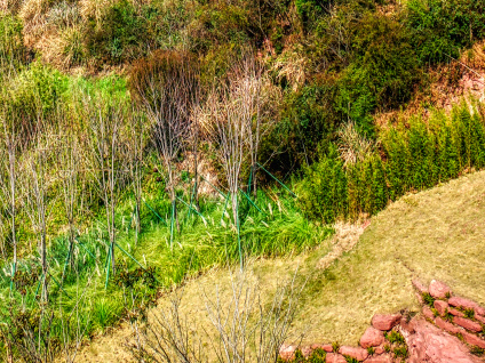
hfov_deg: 28.1
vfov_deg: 17.4
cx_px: 109
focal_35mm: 68
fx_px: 953
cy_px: -299
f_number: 9
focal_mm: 17
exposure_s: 1/320
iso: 100
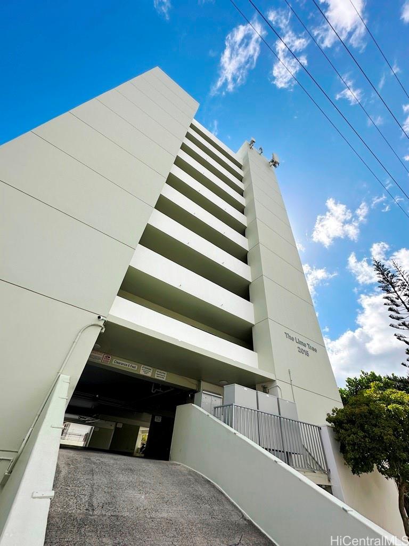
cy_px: 273
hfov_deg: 85.7
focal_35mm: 14
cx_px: 204
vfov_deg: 102.1
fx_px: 221
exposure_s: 1/1553
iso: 50
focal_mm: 2.22
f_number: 2.2
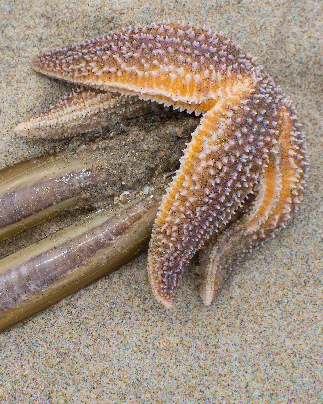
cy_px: 204
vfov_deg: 25.5
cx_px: 86
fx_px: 893
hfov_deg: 20.4
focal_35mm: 75
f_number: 10
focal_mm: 35
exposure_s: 1/15
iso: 100
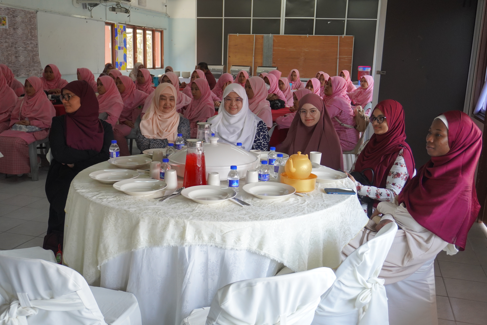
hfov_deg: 53.1
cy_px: 162
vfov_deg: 36.9
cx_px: 244
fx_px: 487
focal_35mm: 36
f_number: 4.5
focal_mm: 24
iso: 800
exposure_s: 1/160
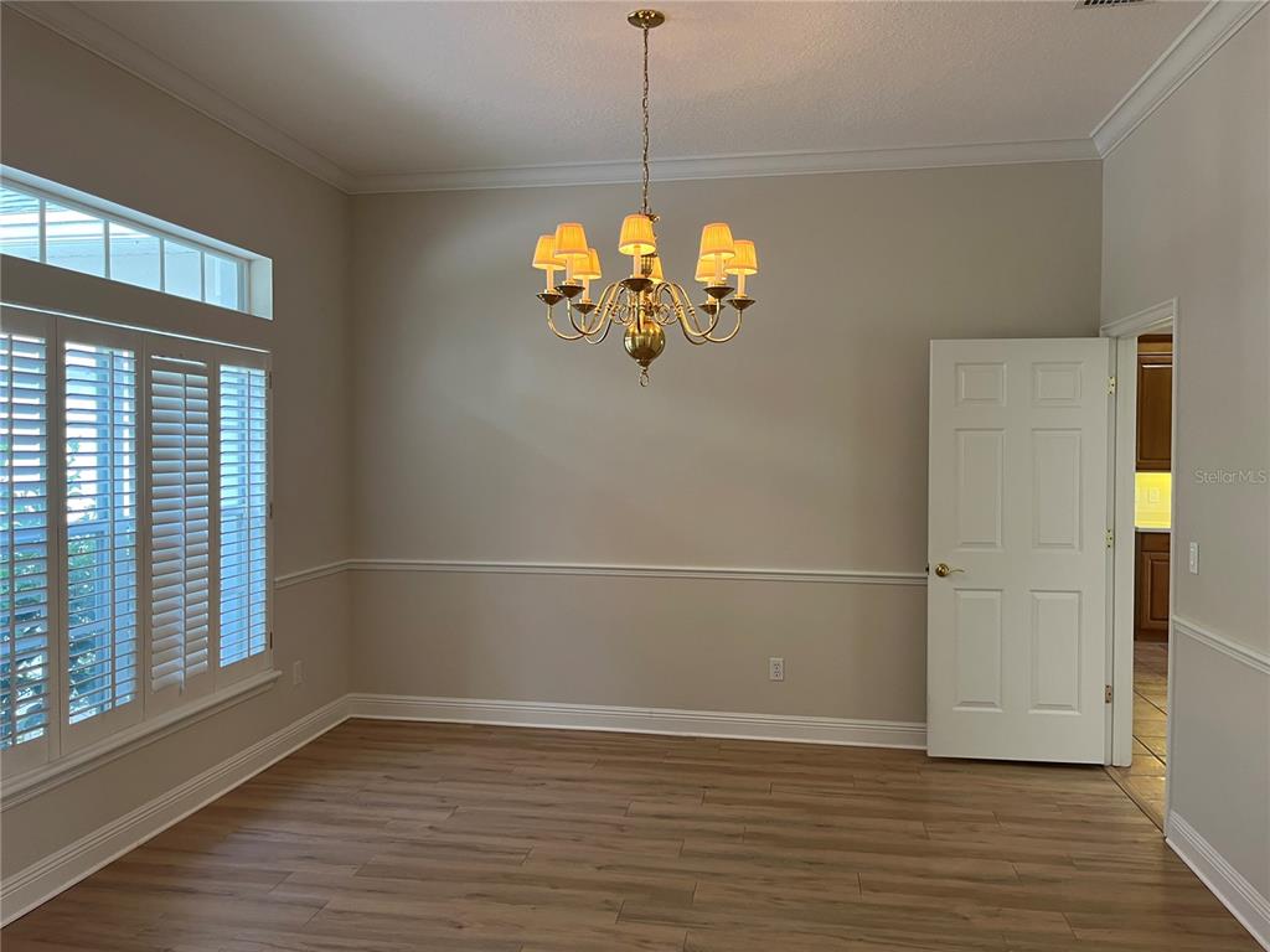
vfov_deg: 53.1
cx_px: 635
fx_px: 954
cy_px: 476
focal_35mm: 26
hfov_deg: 67.3
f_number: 1.6
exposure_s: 1/60
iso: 100
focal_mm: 5.1
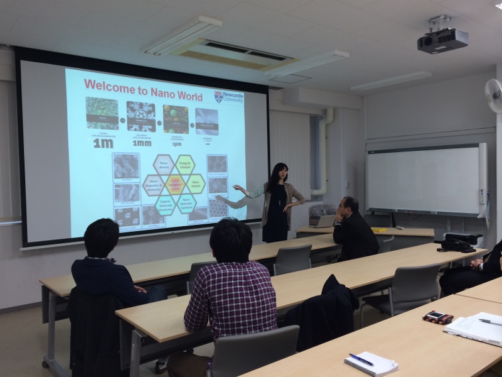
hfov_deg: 60.0
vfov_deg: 46.8
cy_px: 188
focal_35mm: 30
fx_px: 435
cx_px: 251
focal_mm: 4.12
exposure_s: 1/40
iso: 50
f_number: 2.2
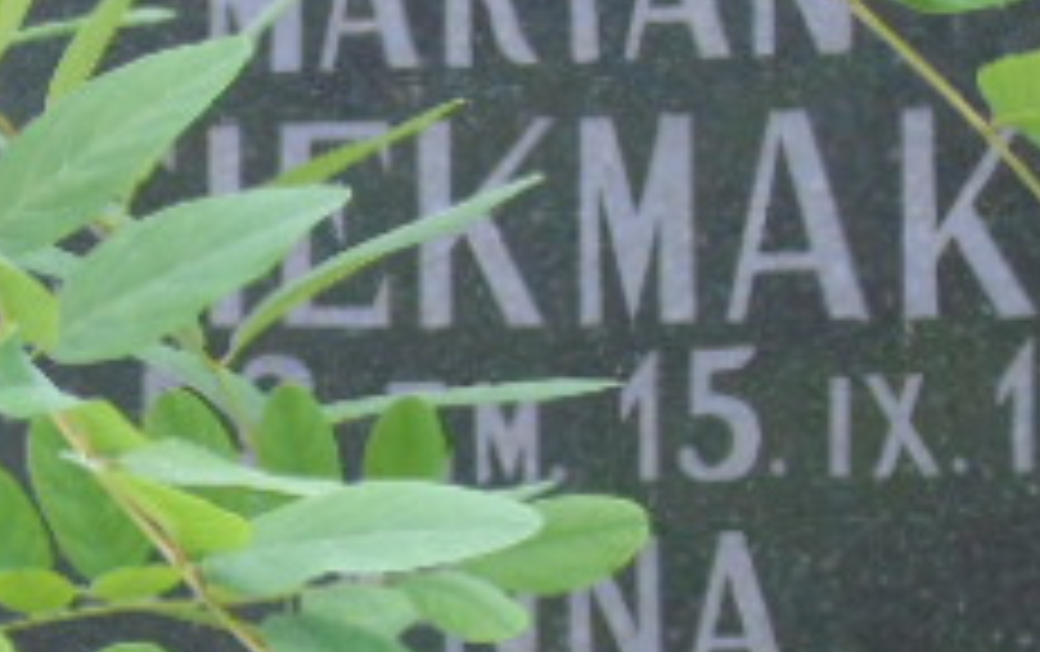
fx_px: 13479
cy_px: 531
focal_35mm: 475
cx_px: 347
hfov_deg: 4.4
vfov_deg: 2.8
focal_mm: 29
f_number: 4.9
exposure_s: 1/100
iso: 400
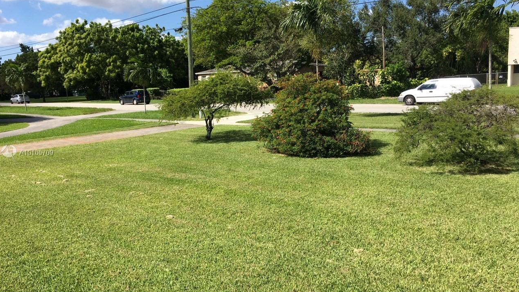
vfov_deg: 36.7
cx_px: 262
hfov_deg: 61.0
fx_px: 440
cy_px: 153
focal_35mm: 32
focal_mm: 4.15
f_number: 2.2
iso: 25
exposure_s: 1/1326
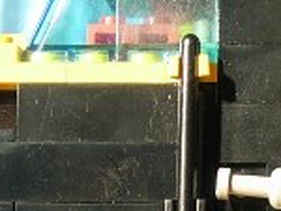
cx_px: 245
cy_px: 411
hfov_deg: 9.1
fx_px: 1764
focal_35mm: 217
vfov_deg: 6.7
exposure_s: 1/7.1
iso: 64
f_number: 3.2
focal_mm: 10.6
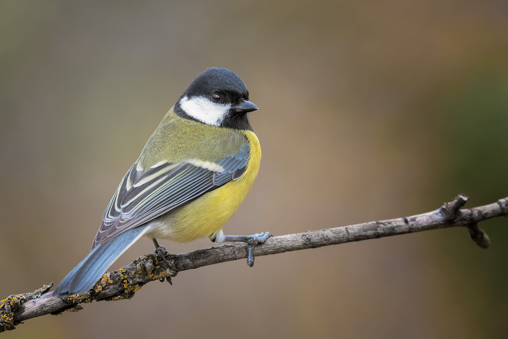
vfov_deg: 2.5
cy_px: 170
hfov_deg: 3.7
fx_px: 7761
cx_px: 254
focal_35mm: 550
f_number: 9
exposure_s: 1/250
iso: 640
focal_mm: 550
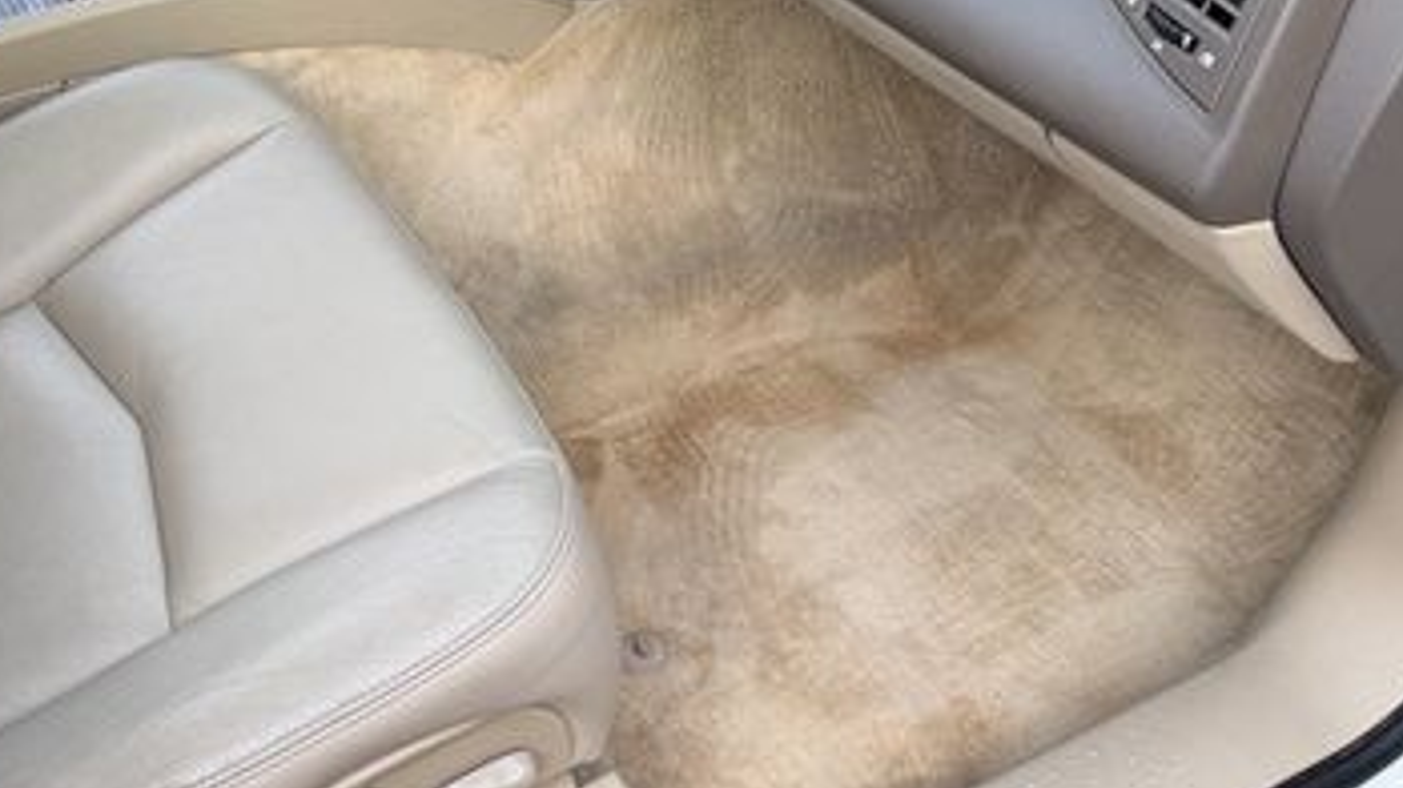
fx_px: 1785
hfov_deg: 41.9
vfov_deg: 23.7
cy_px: -16
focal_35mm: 48
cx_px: 390
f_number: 1.78
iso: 64
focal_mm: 6.76
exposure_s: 1/121
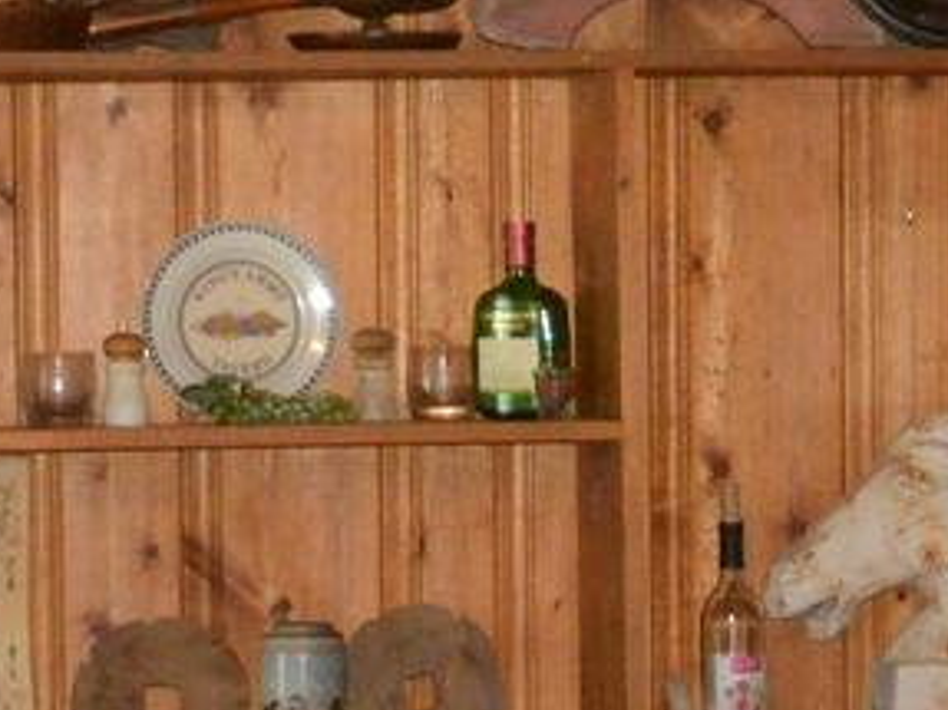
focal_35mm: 206
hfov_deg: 9.6
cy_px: 692
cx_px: 898
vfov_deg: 7.2
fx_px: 5639
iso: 2500
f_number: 3.8
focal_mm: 20
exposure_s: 1/60
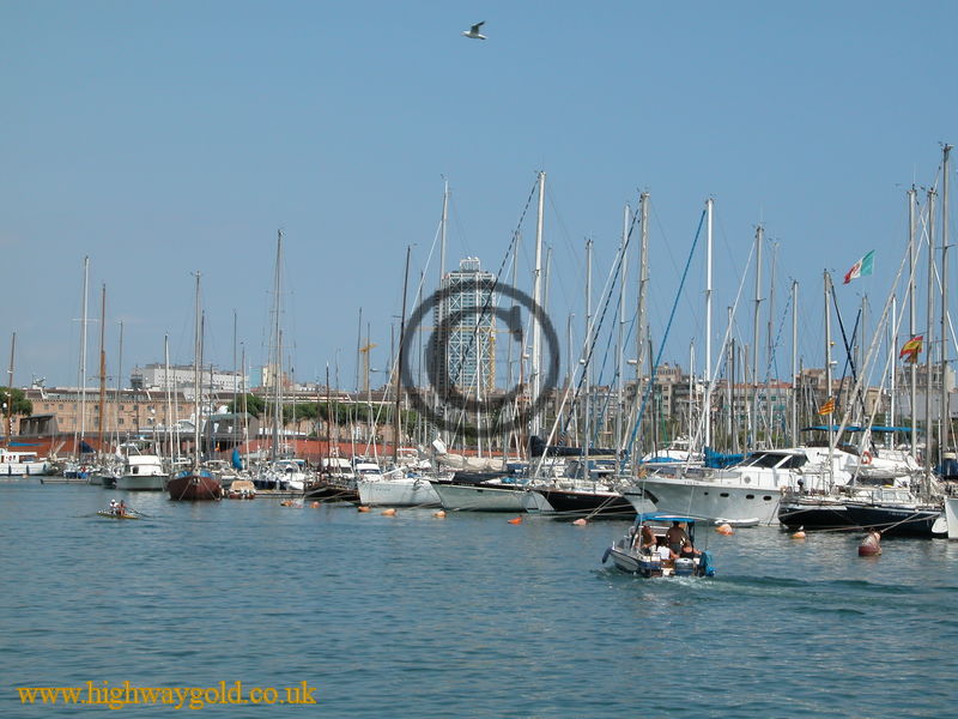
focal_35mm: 93
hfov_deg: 21.1
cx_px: 479
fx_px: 2574
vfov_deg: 15.9
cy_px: 360
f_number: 6.4
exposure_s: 1/576
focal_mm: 23.7
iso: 100
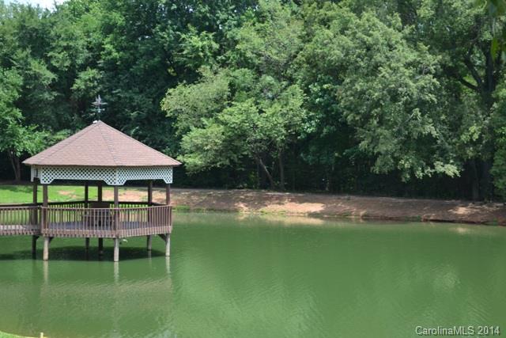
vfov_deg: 16.6
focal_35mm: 82
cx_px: 253
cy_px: 169
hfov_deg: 24.6
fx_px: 1160
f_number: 5.6
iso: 100
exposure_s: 1/125
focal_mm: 55
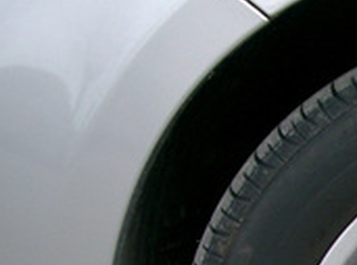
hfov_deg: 15.3
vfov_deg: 11.9
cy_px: 381
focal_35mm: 119
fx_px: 1223
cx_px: 537
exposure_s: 1/320
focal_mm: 7.6
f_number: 5
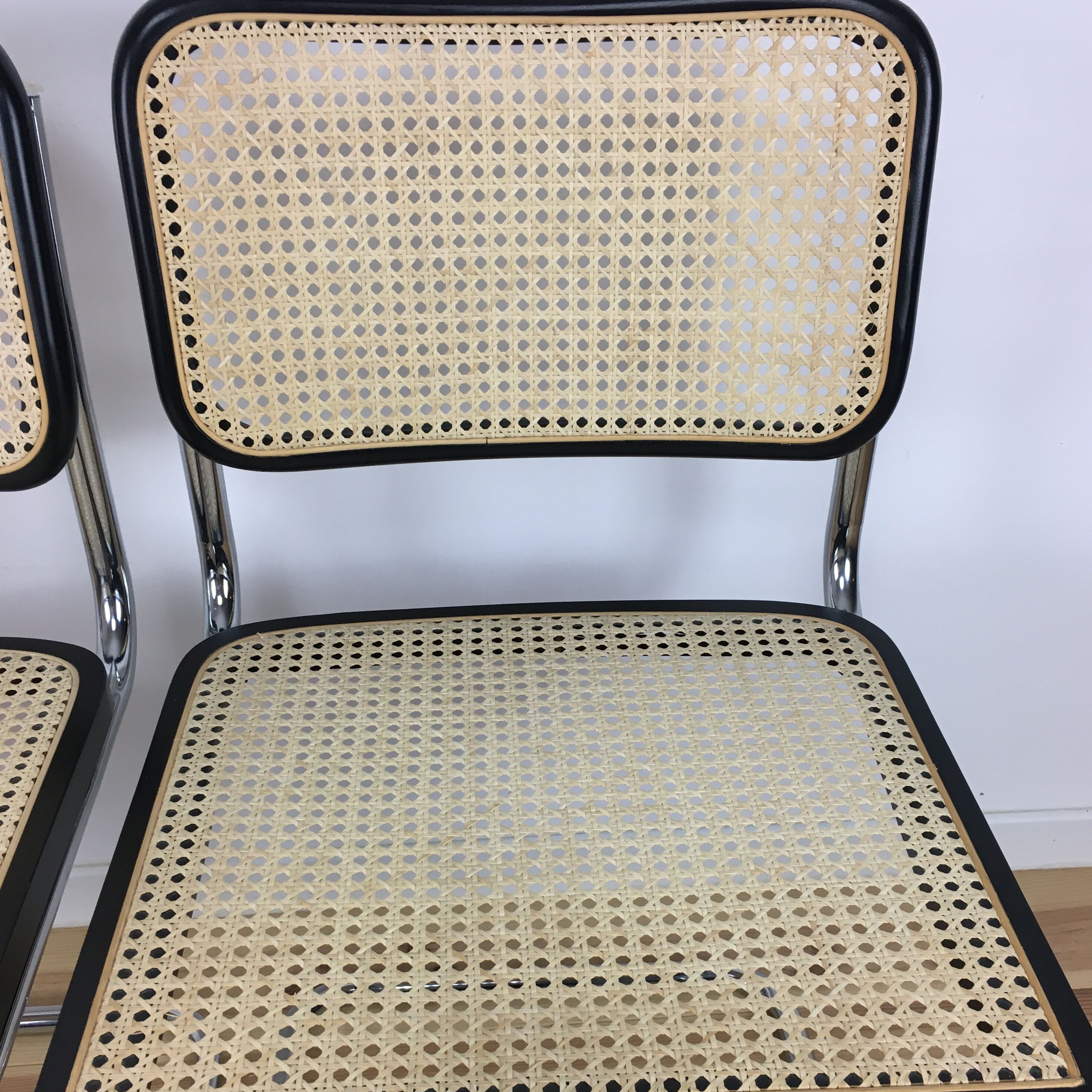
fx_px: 1249
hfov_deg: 47.2
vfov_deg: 46.9
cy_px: 659
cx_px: 551
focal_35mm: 35
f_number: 2.2
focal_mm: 4.15
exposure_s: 1/33
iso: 32
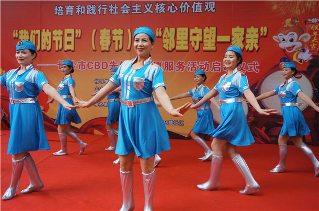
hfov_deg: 51.4
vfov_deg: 35.4
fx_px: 332
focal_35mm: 38
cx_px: 160
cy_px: 106
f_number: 4.5
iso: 250
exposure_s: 1/160
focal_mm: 25
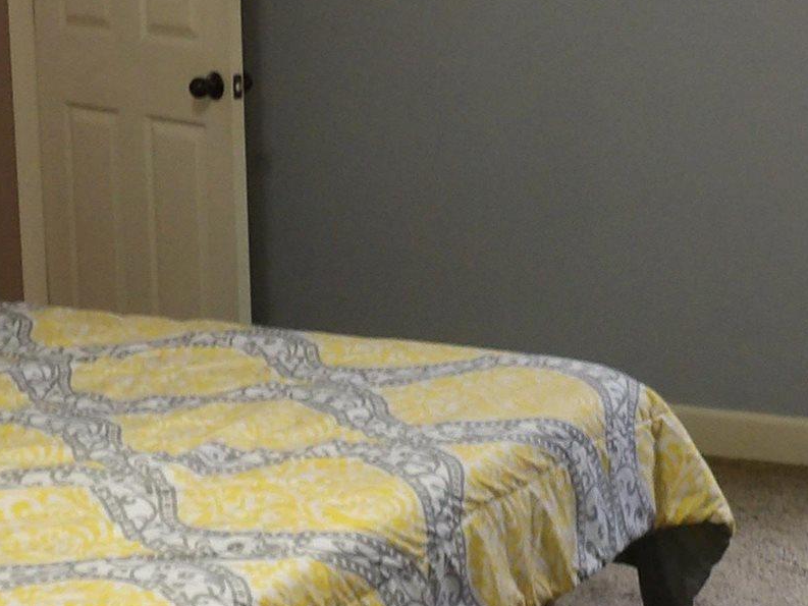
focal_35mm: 93
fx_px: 2171
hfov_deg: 21.0
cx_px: 565
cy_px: 351
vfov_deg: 15.9
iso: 200
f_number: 3.2
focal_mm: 4.3
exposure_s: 1/18
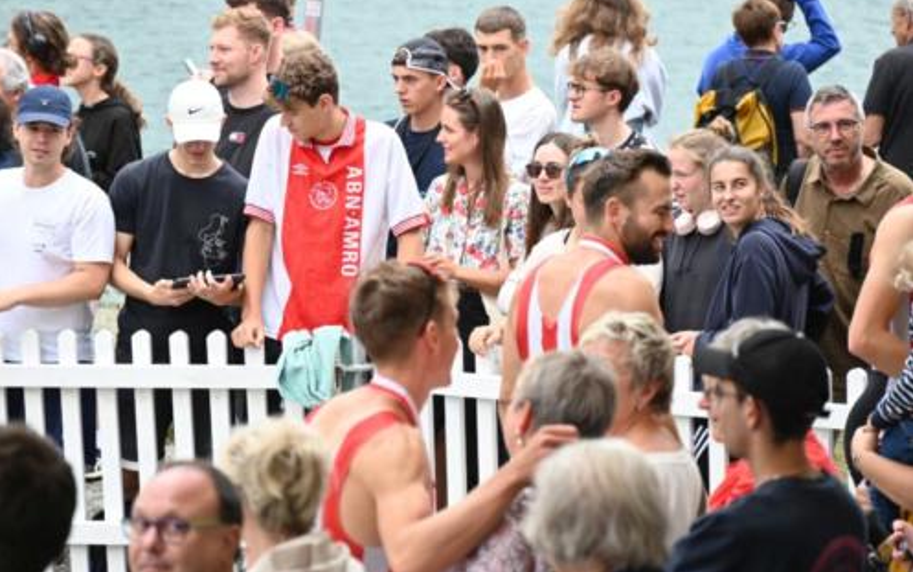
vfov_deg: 6.4
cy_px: 294
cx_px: 456
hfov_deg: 10.2
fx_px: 5103
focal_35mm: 205
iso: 400
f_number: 6.3
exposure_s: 1/250
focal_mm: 200
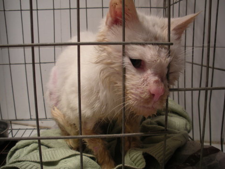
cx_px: 114
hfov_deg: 51.4
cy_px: 85
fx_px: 234
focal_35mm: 36
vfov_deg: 39.7
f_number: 3.5
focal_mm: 6.3
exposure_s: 1/57.6
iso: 111
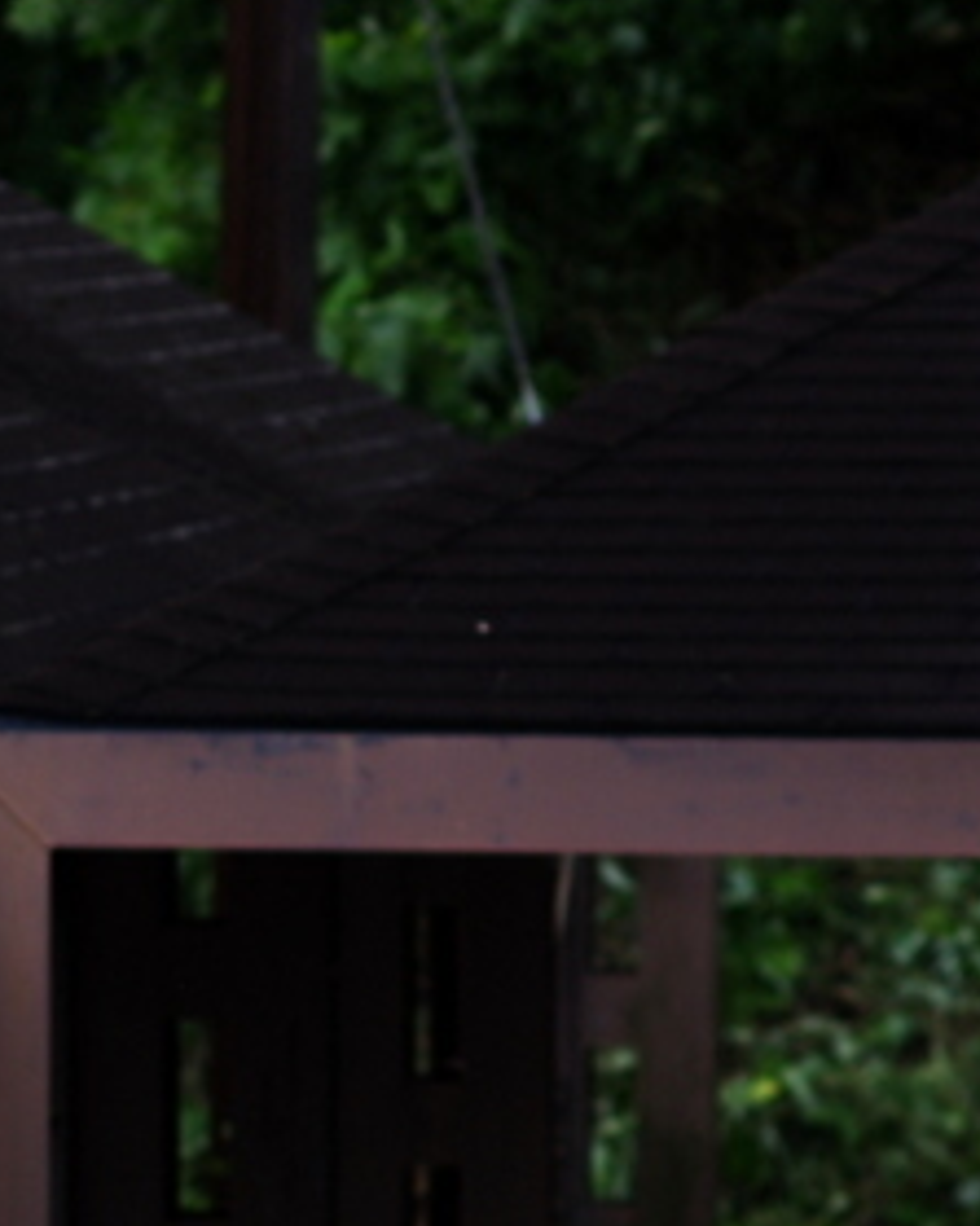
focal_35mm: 361
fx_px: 13095
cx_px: -800
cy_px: 932
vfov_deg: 5.4
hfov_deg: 4.2
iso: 100
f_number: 4
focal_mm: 70
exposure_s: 1/400
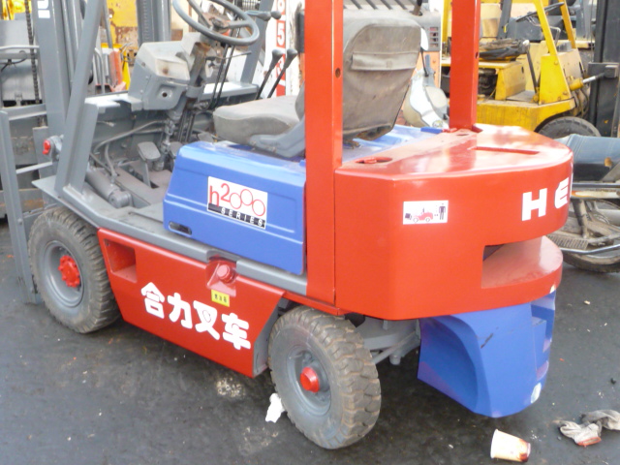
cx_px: 310
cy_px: 232
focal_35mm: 36
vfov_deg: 39.7
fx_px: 645
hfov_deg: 51.4
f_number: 3.3
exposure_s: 1/30
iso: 320
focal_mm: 4.7
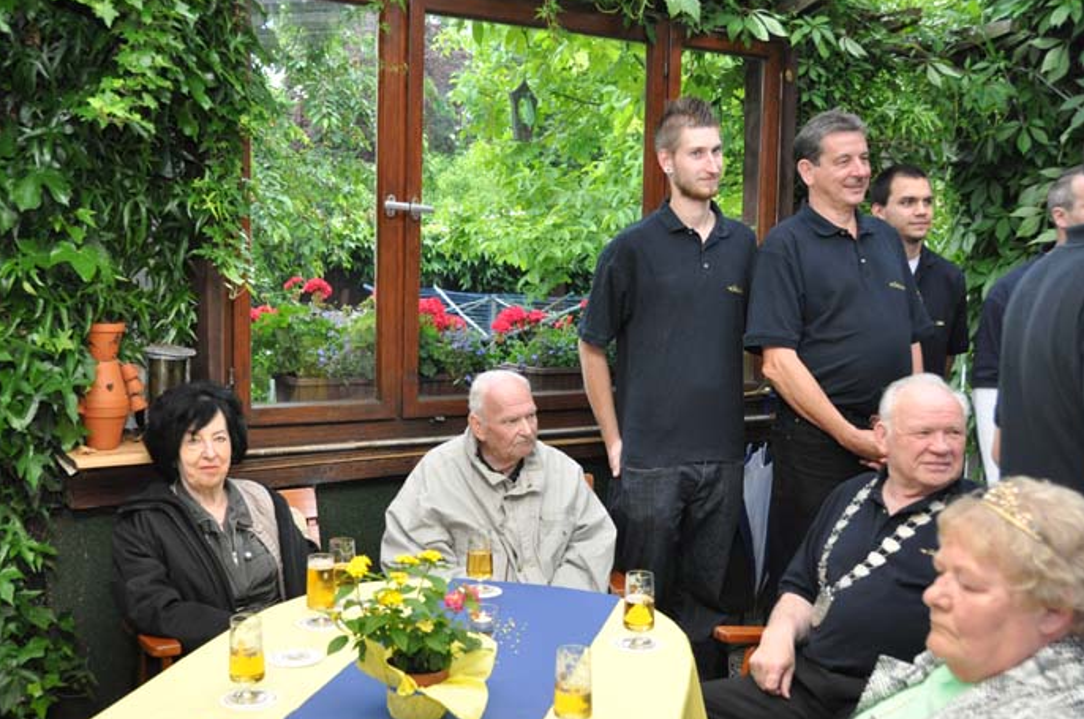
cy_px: 394
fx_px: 1263
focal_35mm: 42
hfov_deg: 46.3
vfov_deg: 31.8
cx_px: 466
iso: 800
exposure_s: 1/60
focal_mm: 24
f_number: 4
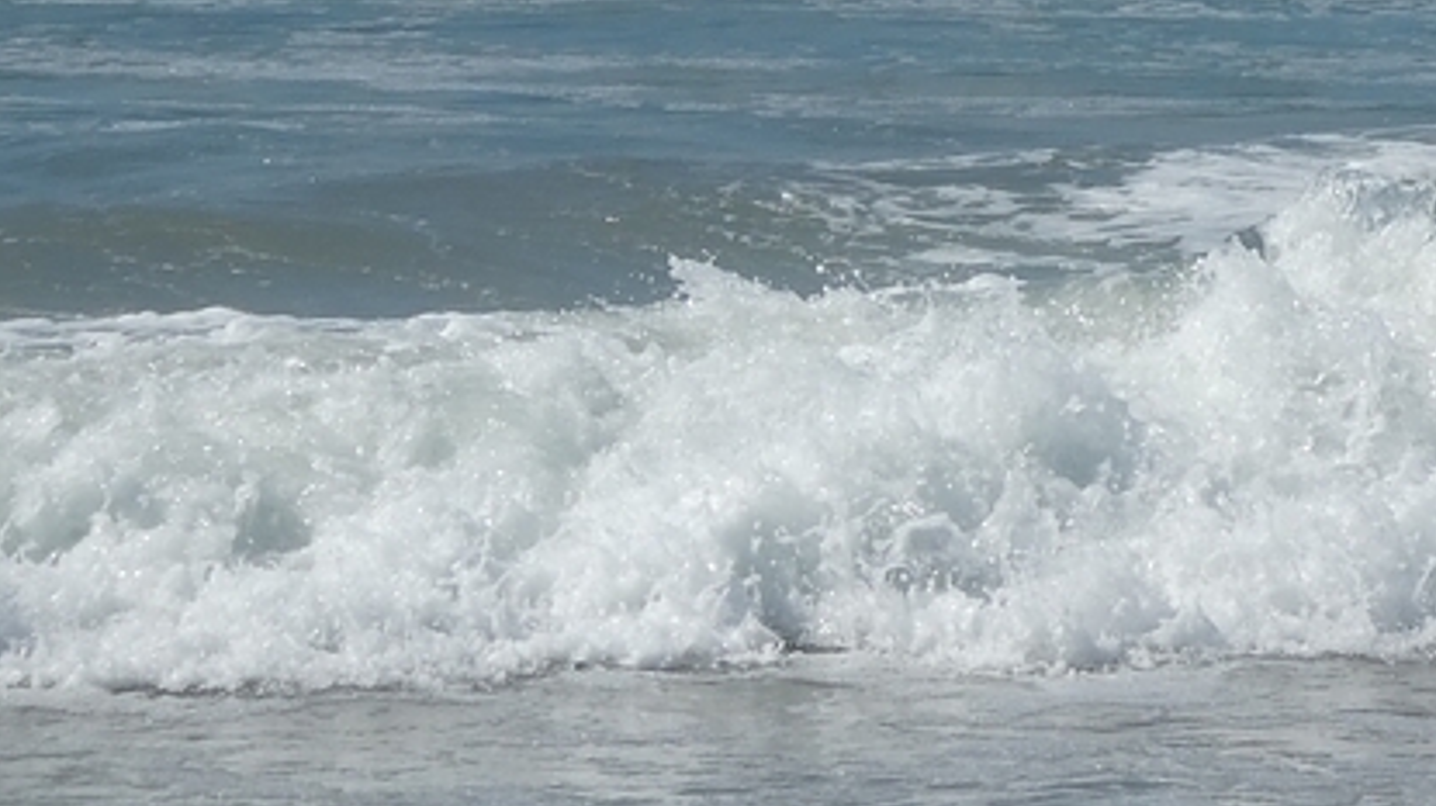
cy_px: -515
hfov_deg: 7.5
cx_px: 1408
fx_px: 10847
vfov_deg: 4.2
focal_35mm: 285
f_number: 5.6
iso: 80
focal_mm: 19
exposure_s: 1/800
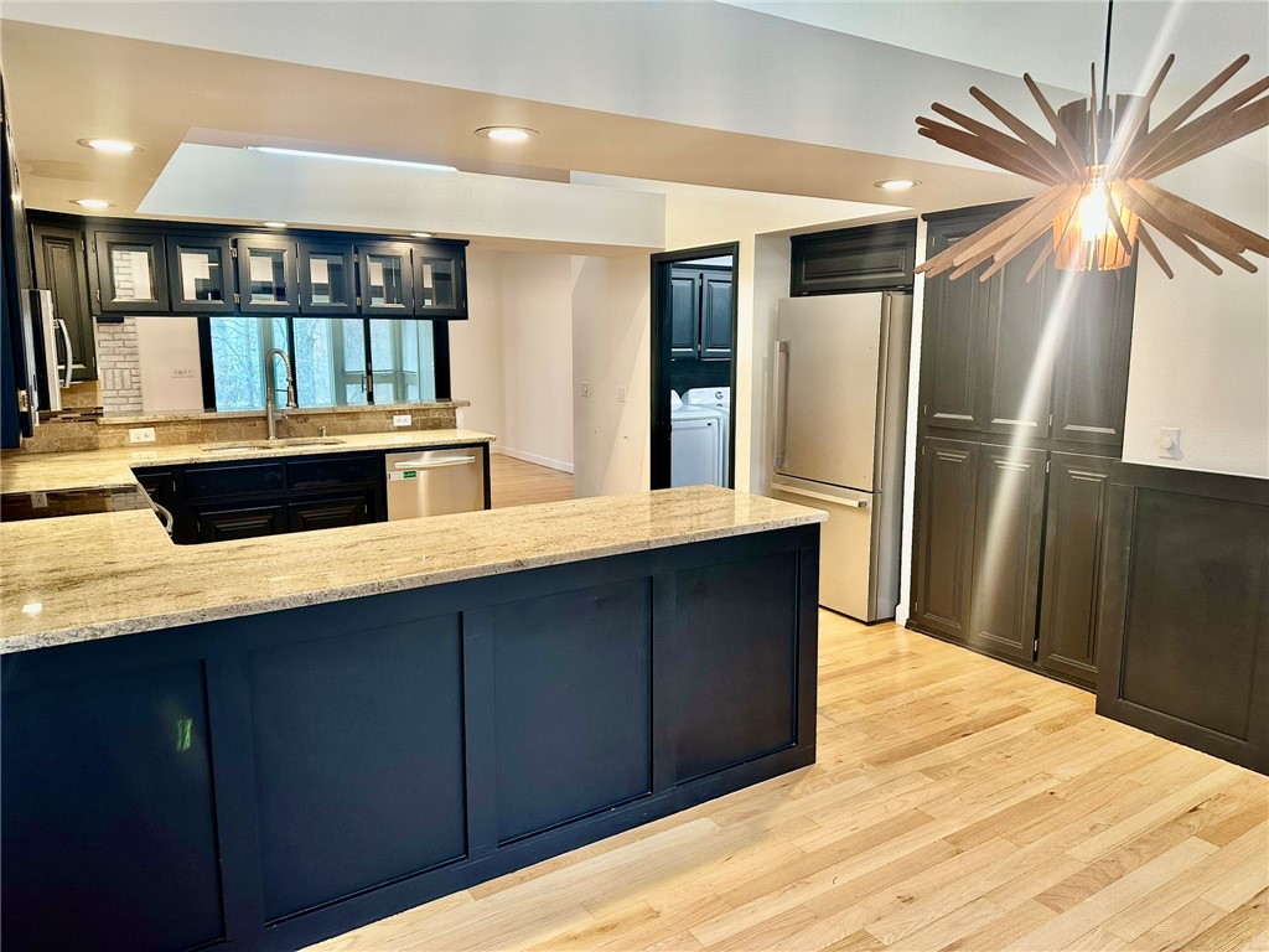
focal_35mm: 24
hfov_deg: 71.6
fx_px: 880
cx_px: 634
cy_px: 476
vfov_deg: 56.8
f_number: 1.78
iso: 160
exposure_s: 1/60
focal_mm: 6.86
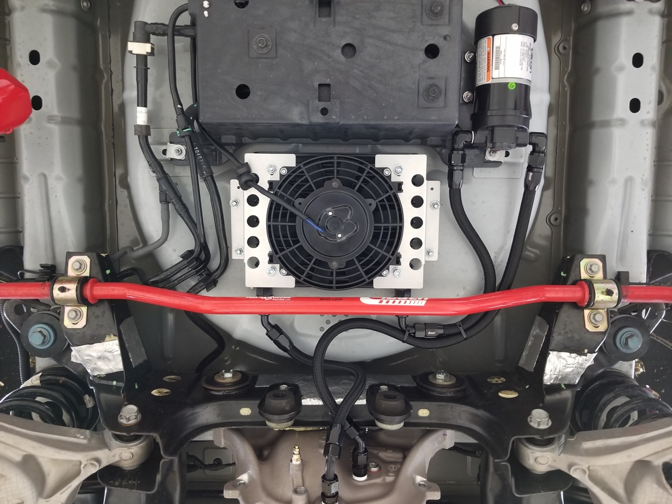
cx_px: 336
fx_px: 505
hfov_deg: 67.3
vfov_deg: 53.1
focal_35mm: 26
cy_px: 252
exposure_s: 1/10
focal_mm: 4.25
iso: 200
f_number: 1.7
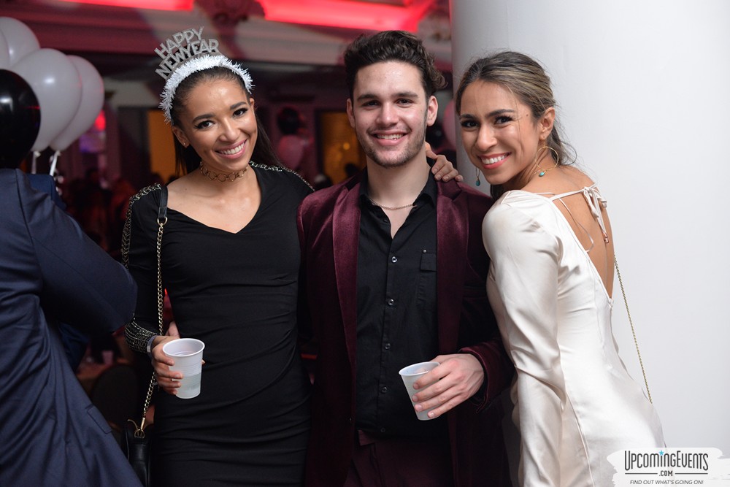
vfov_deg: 27.0
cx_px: 365
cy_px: 244
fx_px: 1014
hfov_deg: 39.6
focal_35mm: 50
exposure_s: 1/125
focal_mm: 50
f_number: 4
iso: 2000
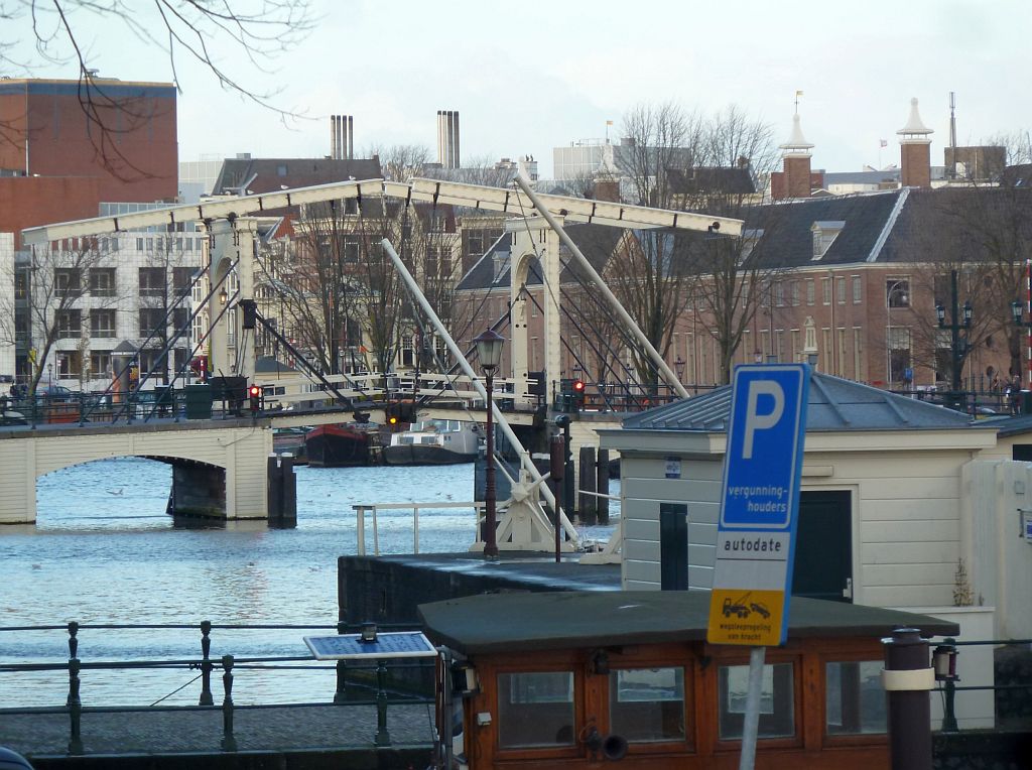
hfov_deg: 8.8
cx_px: 516
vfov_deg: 6.6
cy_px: 385
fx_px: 6695
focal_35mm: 225
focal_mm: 37
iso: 125
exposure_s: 1/80
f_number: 4.6
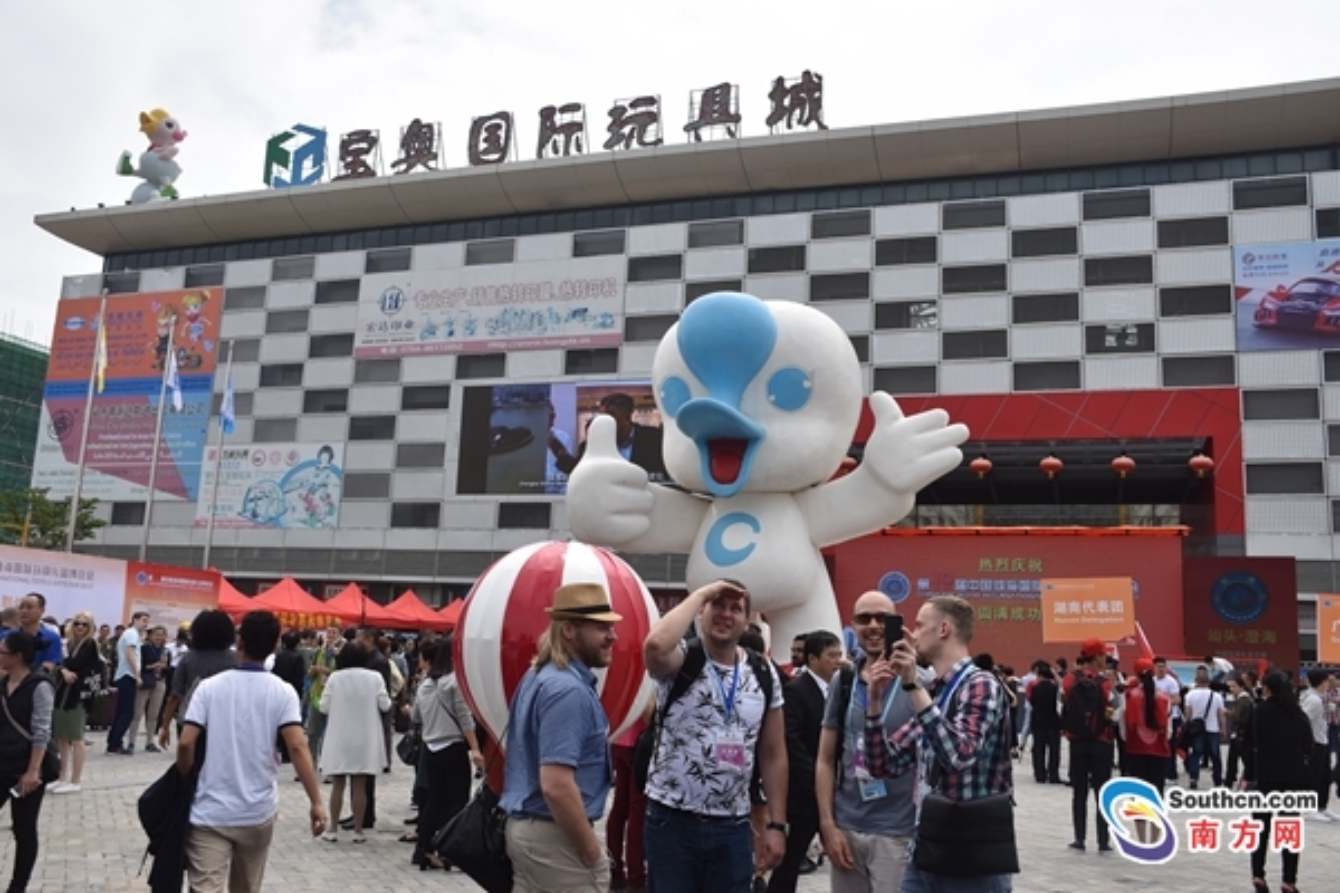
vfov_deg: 40.0
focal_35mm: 33
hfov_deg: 57.2
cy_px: 446
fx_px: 1228
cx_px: 670
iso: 100
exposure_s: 1/750
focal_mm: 22
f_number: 5.6
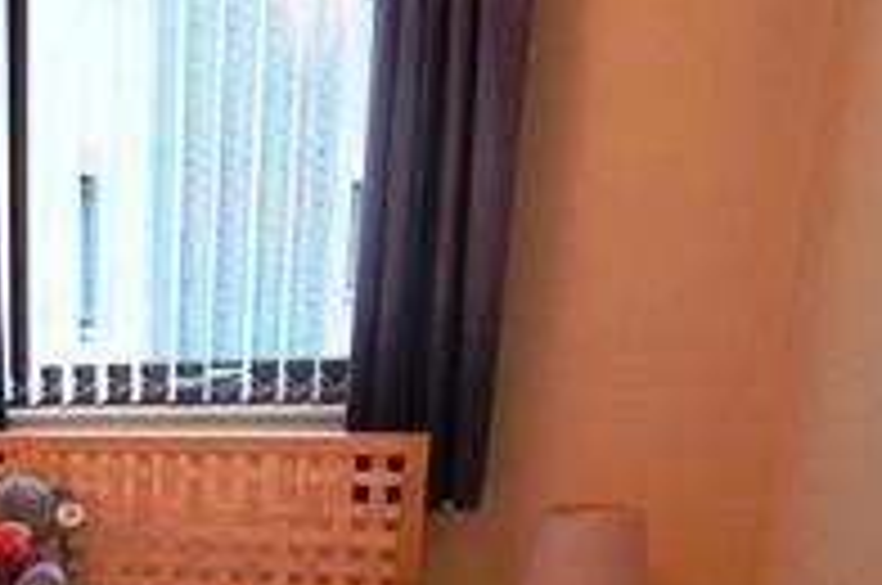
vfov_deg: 25.2
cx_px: -252
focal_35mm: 49
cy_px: 662
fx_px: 1199
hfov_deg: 31.5
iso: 3200
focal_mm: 10
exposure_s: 1/30
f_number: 4
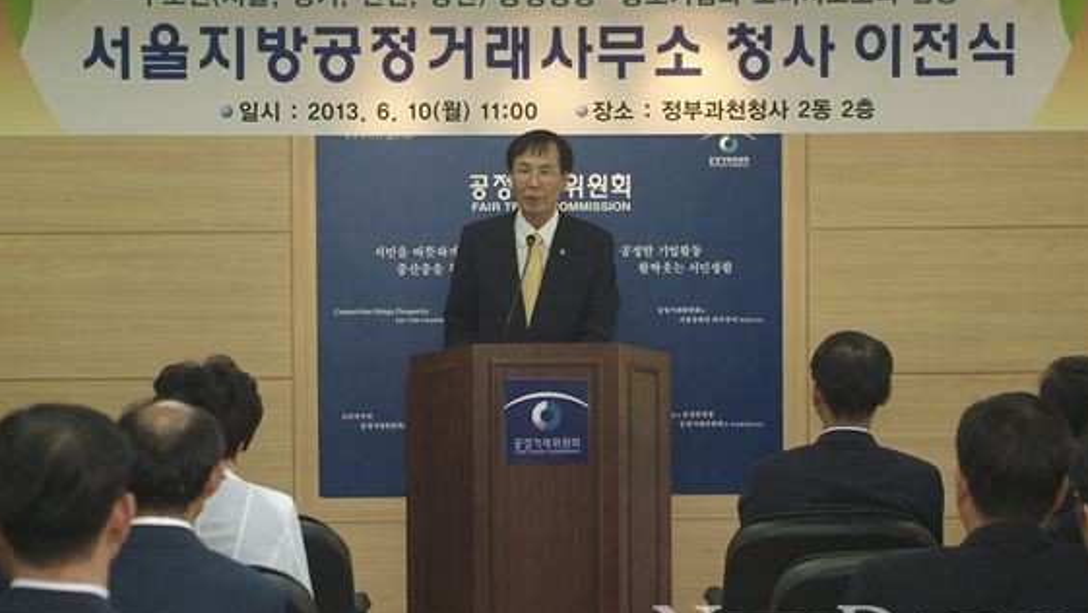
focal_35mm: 93
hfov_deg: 22.9
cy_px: 326
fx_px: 2684
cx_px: 518
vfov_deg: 13.0
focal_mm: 55
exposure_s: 1/125
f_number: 4.8
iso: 800
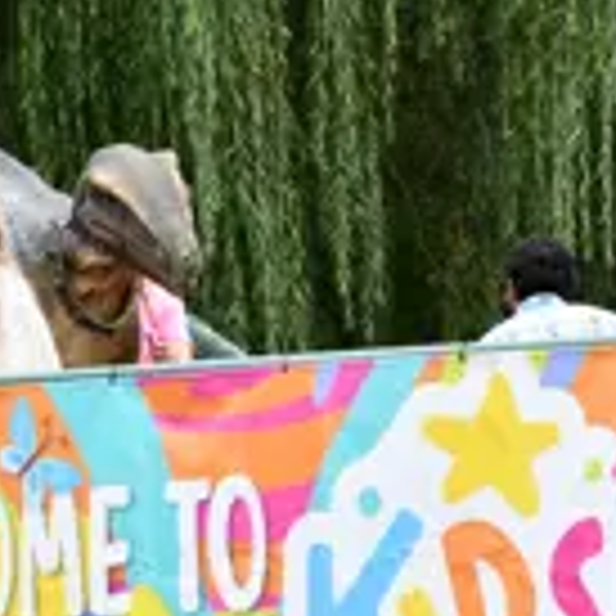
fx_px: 9120
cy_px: 344
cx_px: 162
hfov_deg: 3.9
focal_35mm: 453
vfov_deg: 3.9
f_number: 8
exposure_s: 1/250
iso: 200
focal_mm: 122
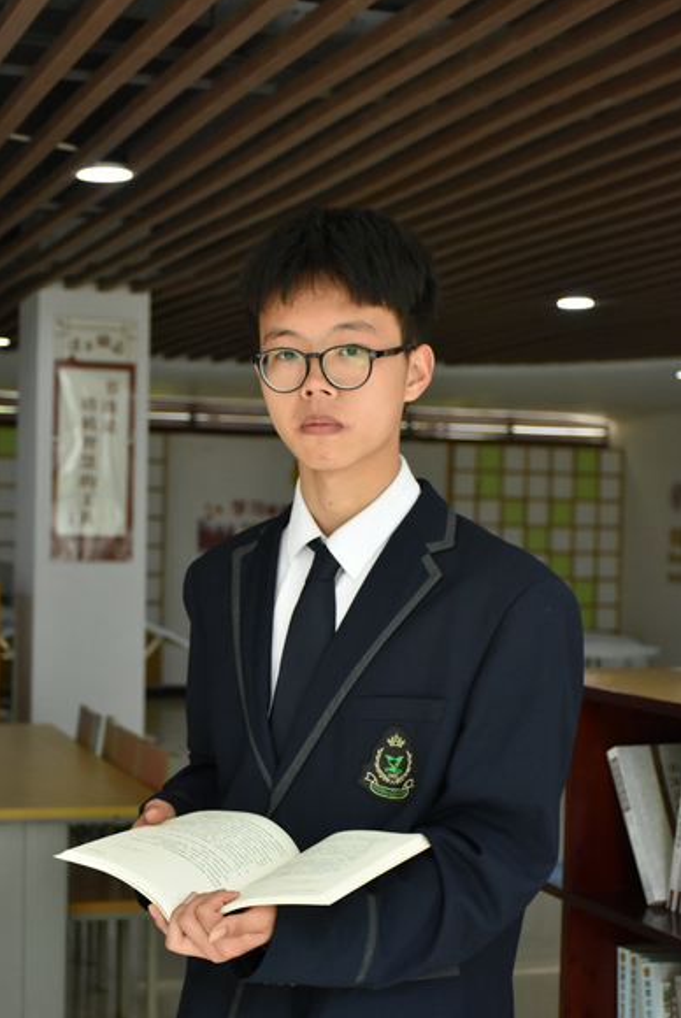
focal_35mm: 65
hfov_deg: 21.0
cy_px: 544
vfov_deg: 30.9
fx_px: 1840
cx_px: 337
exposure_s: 1/160
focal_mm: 40
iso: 1400
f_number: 4.5
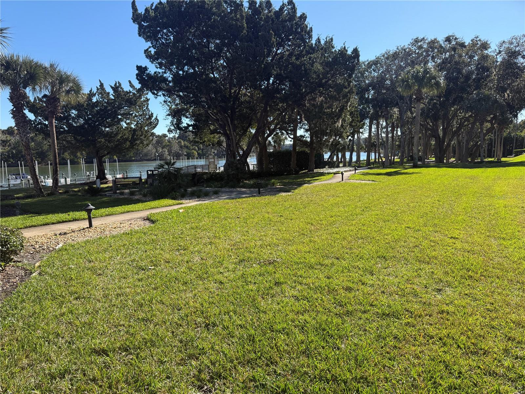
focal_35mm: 24
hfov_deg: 71.6
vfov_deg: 56.8
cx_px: 262
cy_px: 197
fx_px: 364
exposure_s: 1/2611
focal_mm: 6.76
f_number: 1.78
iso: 80
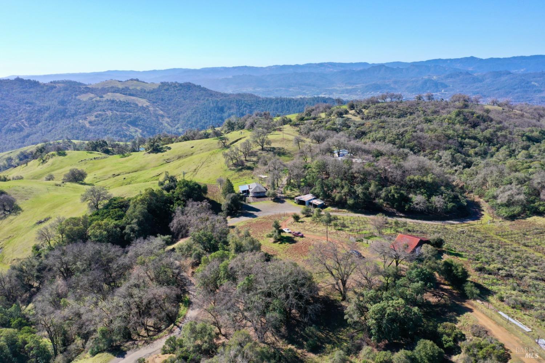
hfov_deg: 65.5
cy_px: 182
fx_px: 424
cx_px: 272
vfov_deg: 46.4
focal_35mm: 28
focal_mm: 10.26
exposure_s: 1/320
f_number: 5.6
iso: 100
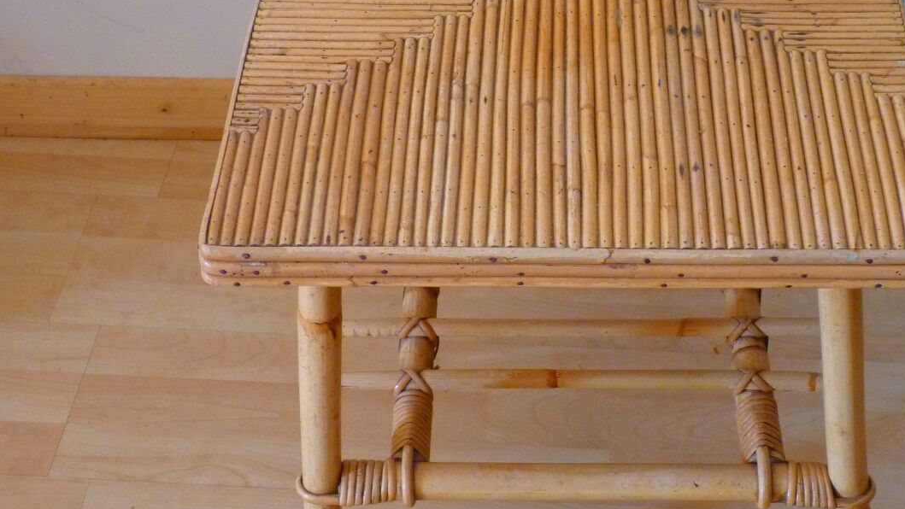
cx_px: 587
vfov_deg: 15.3
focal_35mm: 79
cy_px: 237
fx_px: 1896
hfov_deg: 26.7
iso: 250
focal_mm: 8.5
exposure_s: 1/30
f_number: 3.2
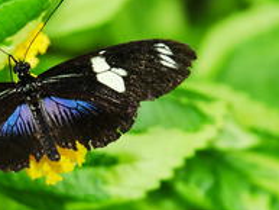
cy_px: 91
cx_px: 51
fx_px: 5653
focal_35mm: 701
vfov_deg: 2.1
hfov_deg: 2.8
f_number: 5.6
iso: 200
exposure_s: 1/100
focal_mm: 150
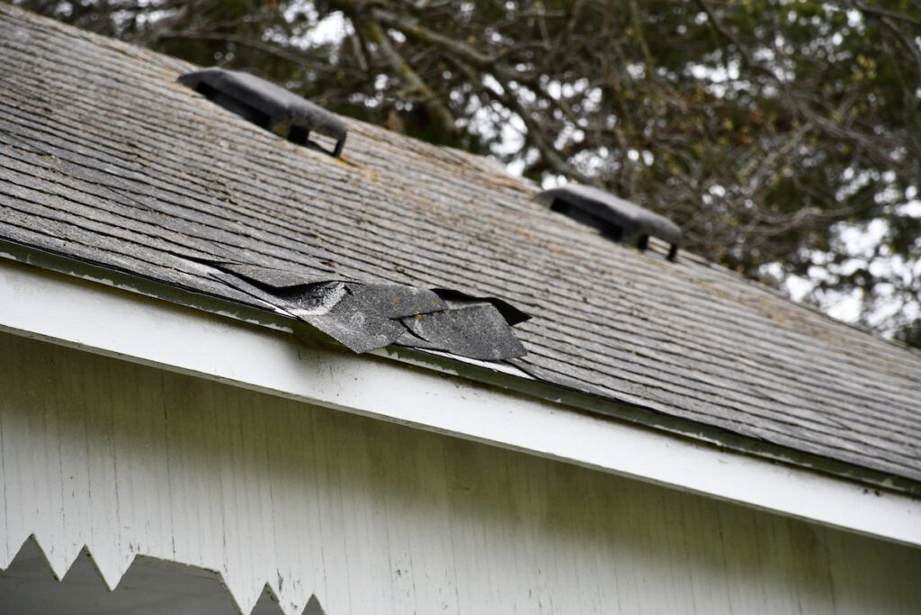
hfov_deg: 9.8
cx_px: 460
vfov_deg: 6.5
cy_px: 308
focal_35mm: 210
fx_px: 5373
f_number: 8
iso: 800
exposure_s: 1/1000
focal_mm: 140
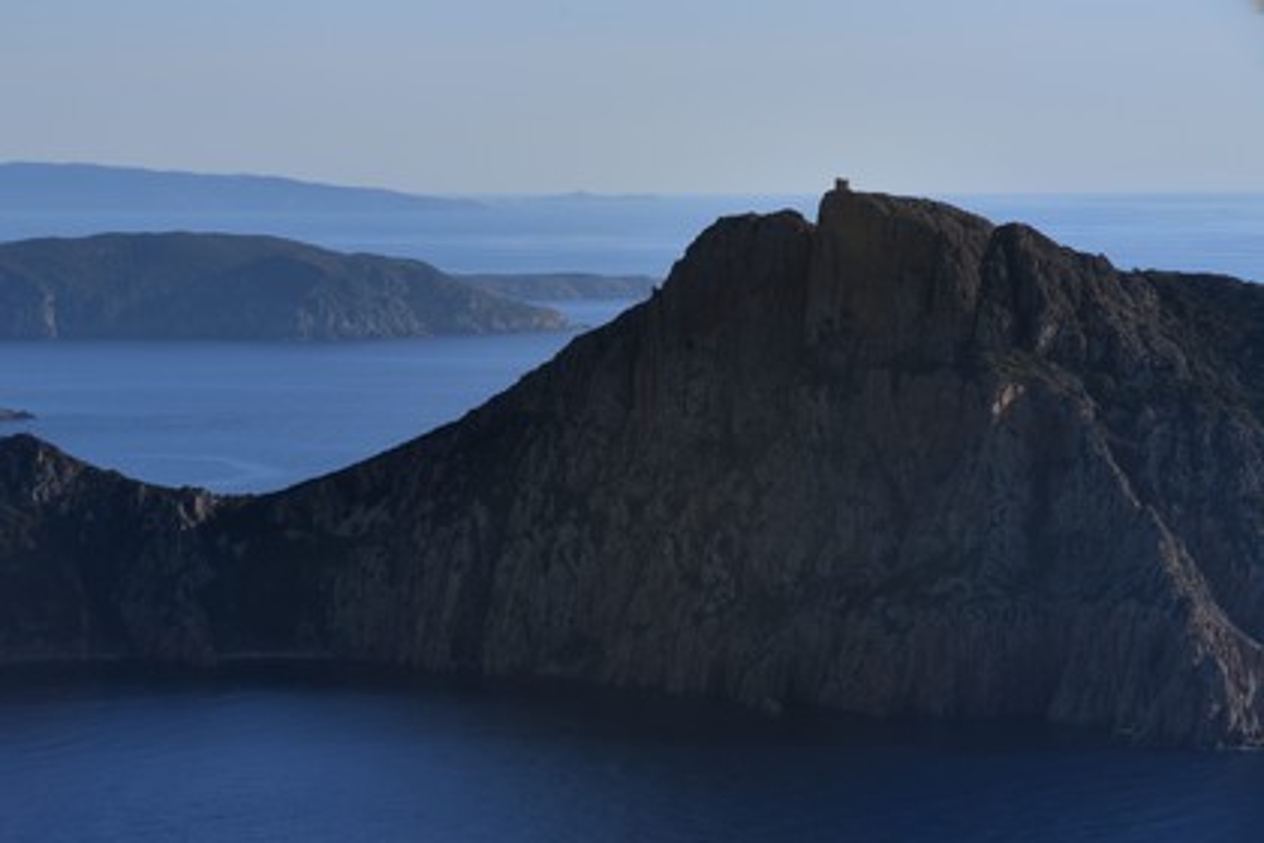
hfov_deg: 13.7
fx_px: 5266
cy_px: 422
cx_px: 632
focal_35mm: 150
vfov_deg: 9.1
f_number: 11
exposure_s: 1/1000
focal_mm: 150
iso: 400
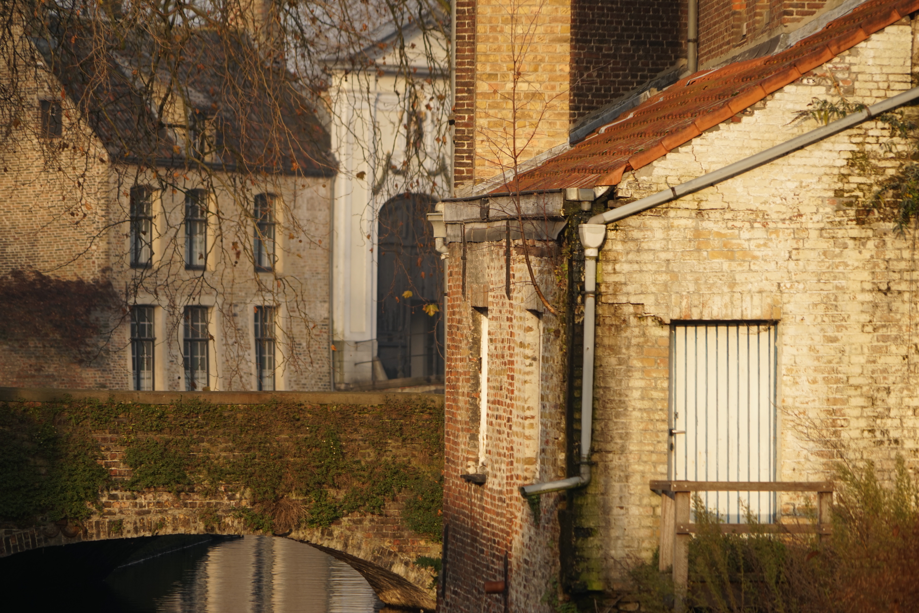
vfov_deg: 5.7
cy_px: 306
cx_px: 460
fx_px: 6129
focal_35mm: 240
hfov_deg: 8.6
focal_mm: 240
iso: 200
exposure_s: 1/320
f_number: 6.3
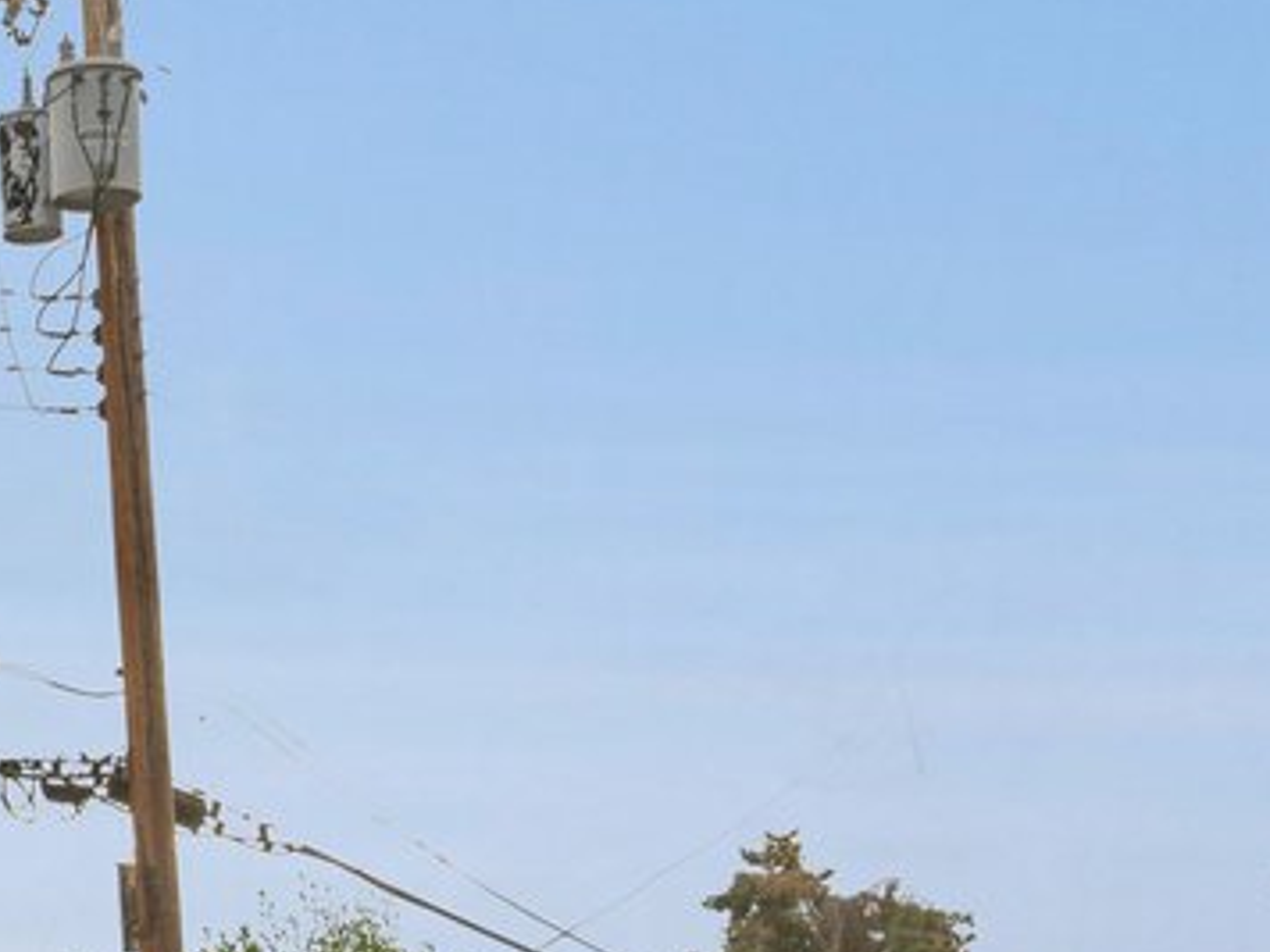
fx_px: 3550
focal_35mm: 97
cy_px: 1490
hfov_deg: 19.3
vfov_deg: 14.2
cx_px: -171
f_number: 8
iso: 320
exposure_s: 1/800
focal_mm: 17.5
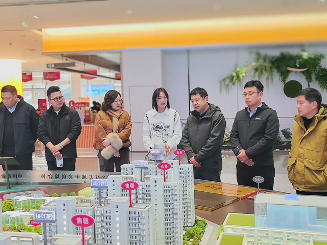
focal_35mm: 41
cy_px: 122
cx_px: 164
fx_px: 387
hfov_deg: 45.8
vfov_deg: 35.2
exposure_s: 1/137
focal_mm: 5.75
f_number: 2
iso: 50
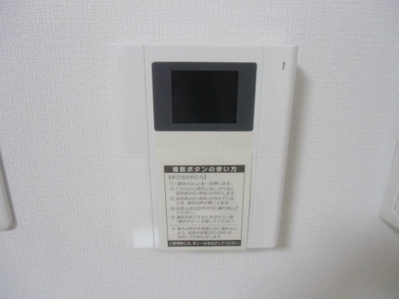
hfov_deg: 71.6
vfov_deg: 56.8
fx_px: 277
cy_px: 150
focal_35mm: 24
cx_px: 200
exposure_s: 1/80
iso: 800
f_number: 3
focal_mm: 4.24
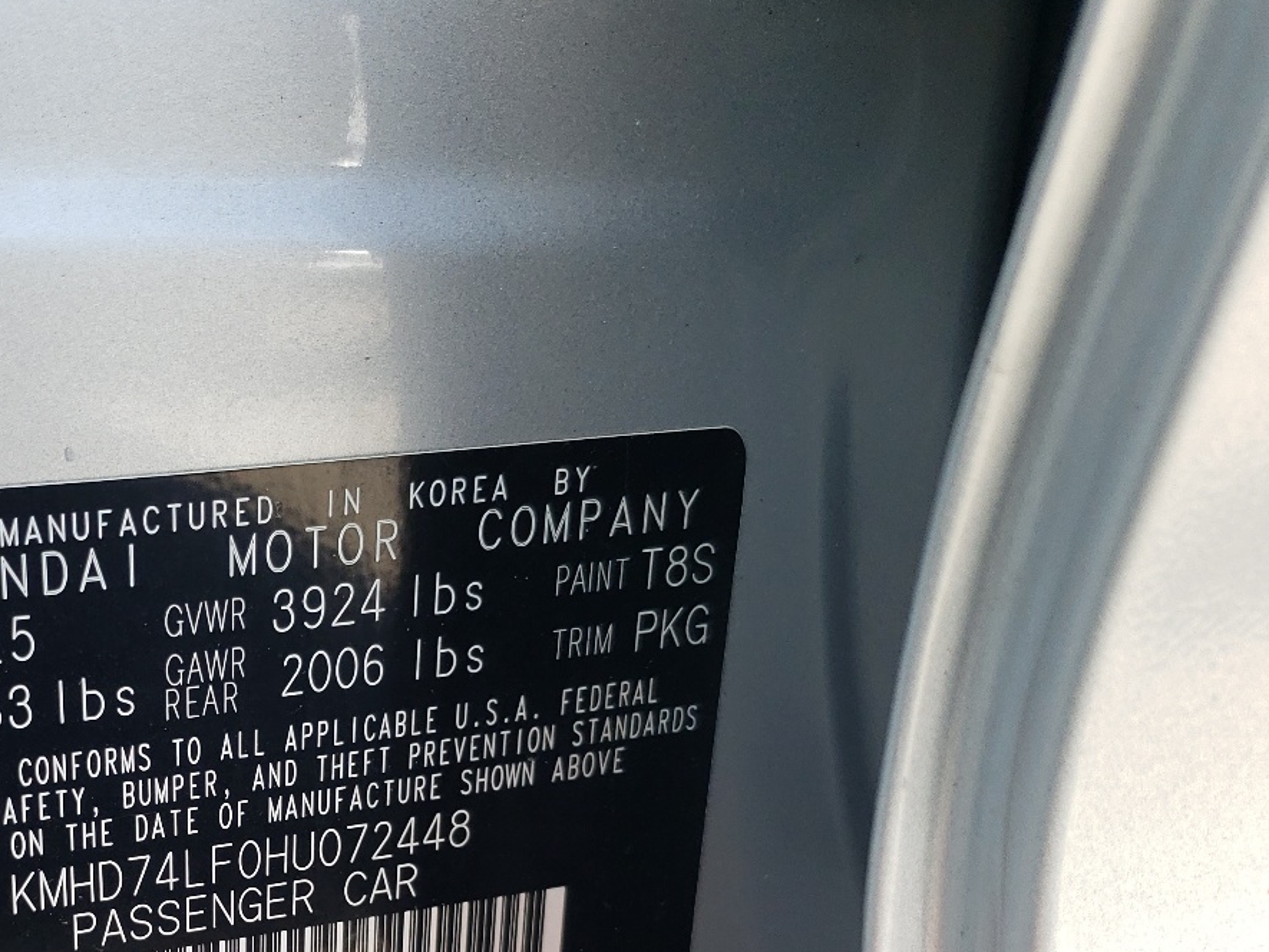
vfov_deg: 29.7
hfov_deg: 38.2
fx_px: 1723
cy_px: 846
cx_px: 178
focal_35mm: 47
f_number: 1.5
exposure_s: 1/357
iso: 50
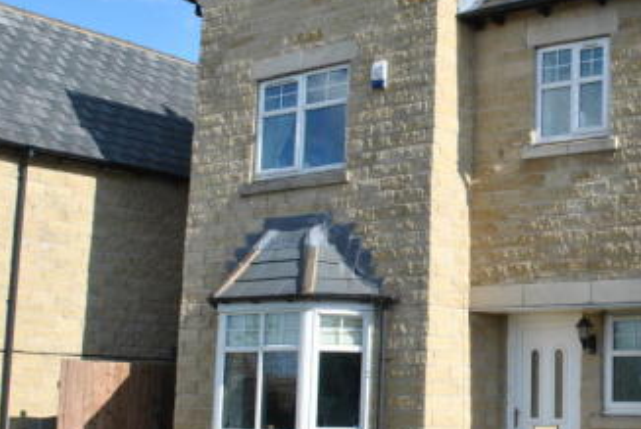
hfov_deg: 29.4
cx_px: 564
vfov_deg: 20.7
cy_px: 211
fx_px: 1177
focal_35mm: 66
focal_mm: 22
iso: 100
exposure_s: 1/250
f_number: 8
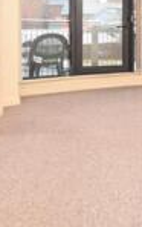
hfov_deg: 23.7
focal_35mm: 49
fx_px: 302
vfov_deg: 38.5
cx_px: 177
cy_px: 28
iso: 800
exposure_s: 1/80
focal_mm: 10
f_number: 4.5
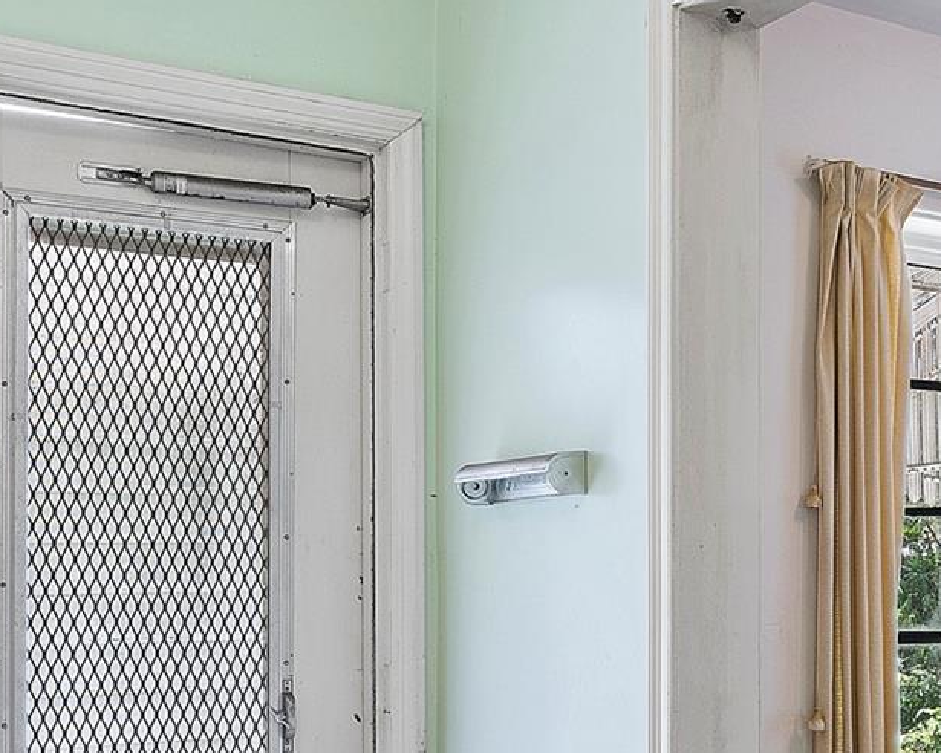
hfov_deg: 36.7
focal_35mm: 50
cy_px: 599
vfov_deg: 29.6
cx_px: 667
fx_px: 1392
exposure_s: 1/20
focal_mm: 16
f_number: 7.1
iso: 250
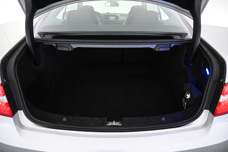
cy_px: 76
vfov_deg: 53.1
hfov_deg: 73.7
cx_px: 114
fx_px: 152
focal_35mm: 24
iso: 1000
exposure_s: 1/40
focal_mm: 16
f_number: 3.5
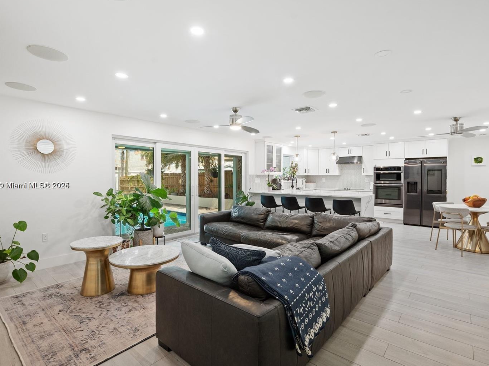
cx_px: 241
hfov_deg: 87.7
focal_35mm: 18
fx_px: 254
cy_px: 186
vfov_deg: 71.6
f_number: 8
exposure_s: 1/15
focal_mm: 16
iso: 400
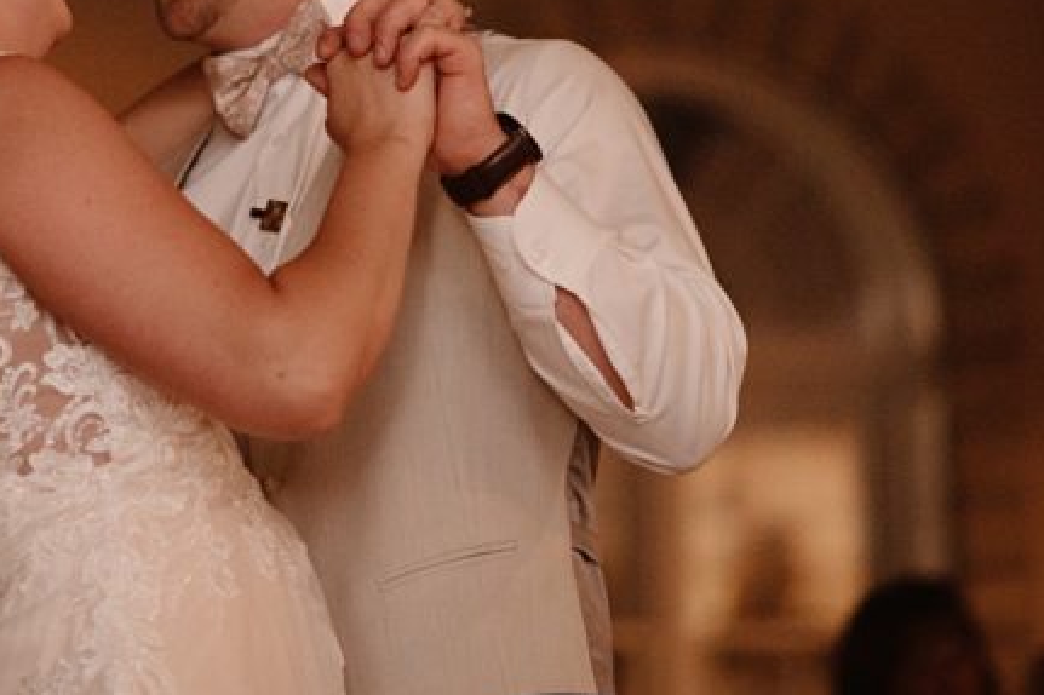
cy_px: -87
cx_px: 56
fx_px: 5855
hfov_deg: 10.1
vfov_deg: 6.8
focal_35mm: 202
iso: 1600
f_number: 1.6
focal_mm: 85
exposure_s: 1/250
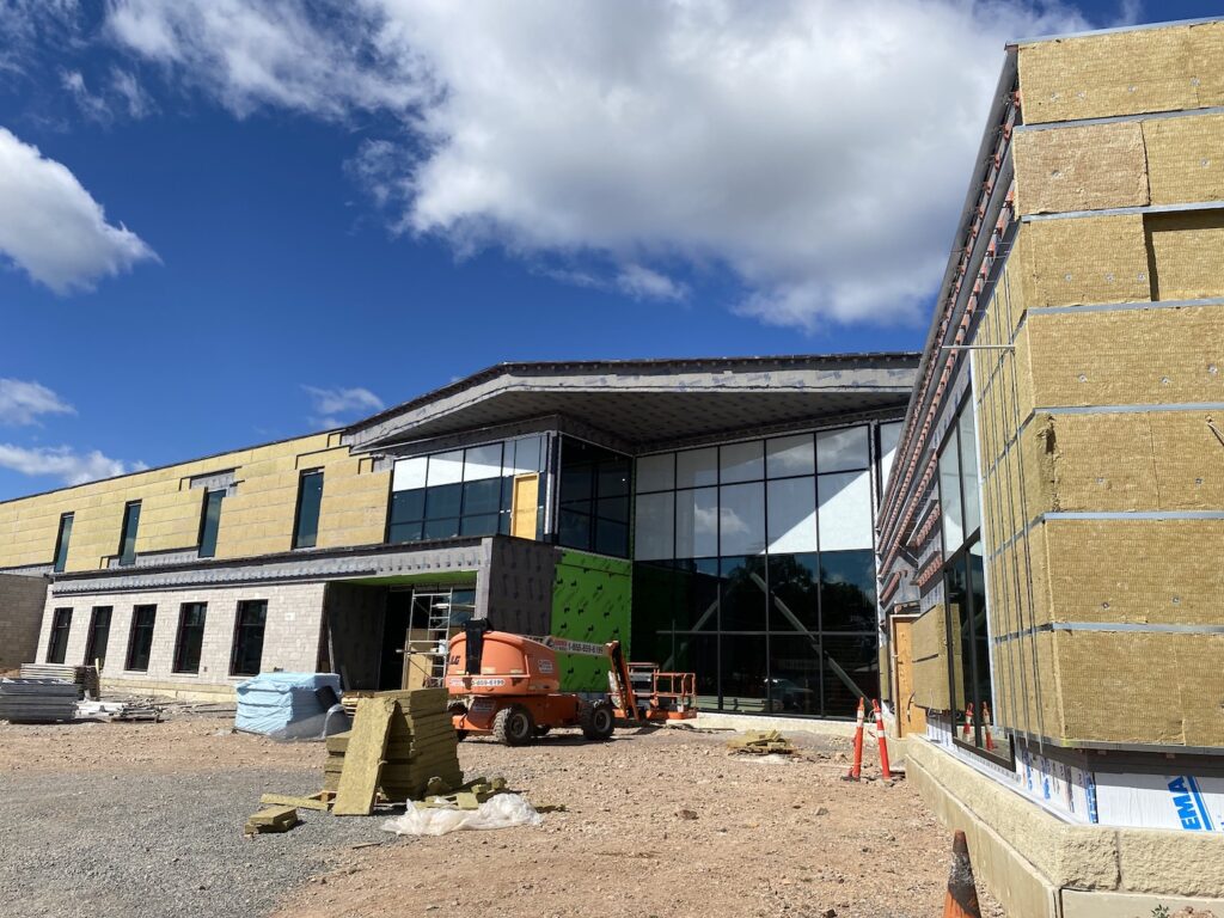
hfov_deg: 67.3
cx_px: 612
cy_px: 459
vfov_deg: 53.1
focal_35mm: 26
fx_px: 919
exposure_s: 1/4274
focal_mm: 4.25
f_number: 1.8
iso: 32
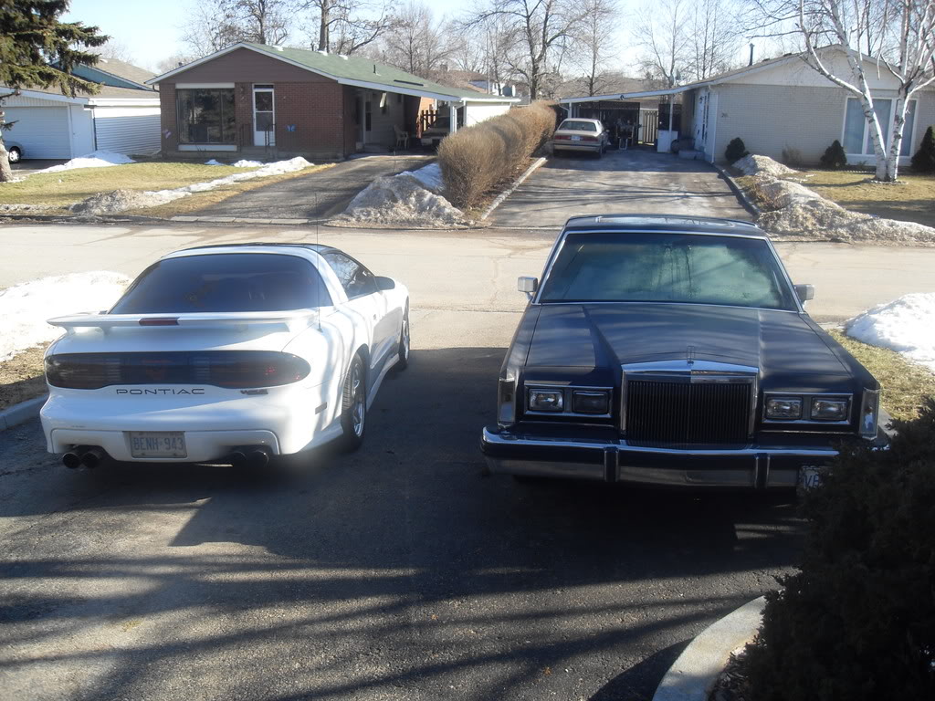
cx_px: 468
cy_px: 350
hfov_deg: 54.0
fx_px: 918
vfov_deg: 41.8
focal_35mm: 34
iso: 80
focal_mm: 6.3
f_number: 7
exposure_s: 1/90
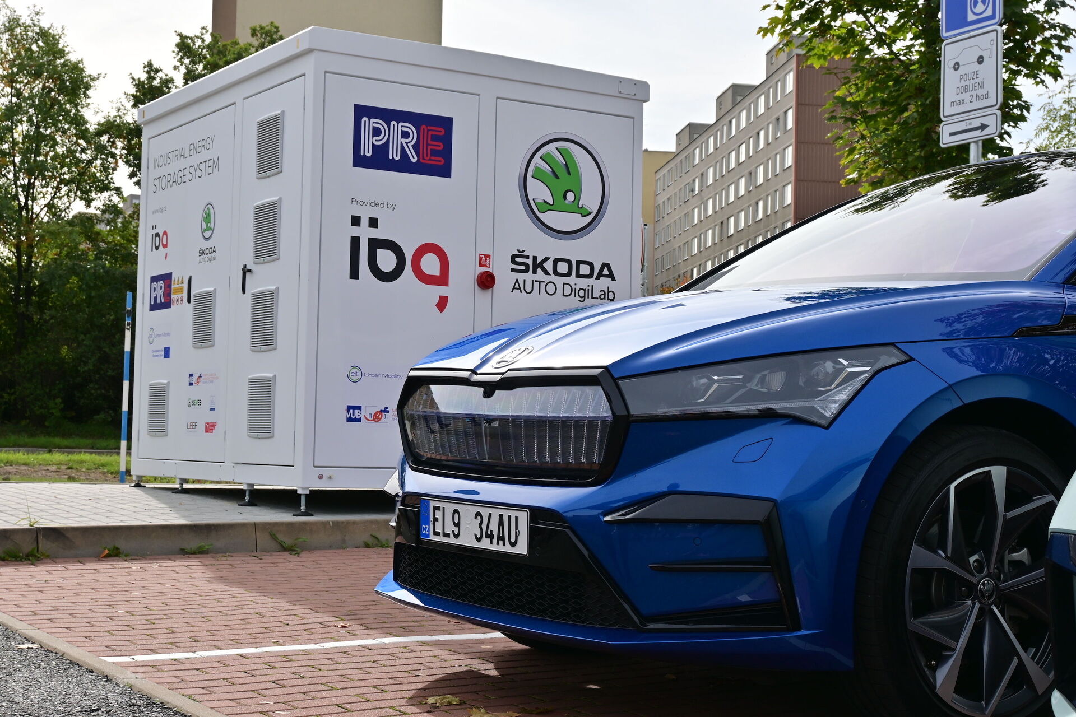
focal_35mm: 54
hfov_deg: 36.9
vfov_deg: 25.1
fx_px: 1614
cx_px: 538
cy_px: 358
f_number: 9
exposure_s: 1/320
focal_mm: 36
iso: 100
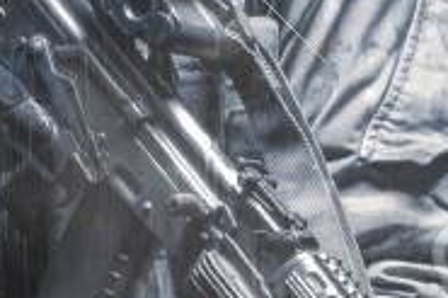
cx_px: 94
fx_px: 6565
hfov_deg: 3.9
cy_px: 172
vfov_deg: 2.6
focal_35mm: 528
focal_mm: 50
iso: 100
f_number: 1.8
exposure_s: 1/200
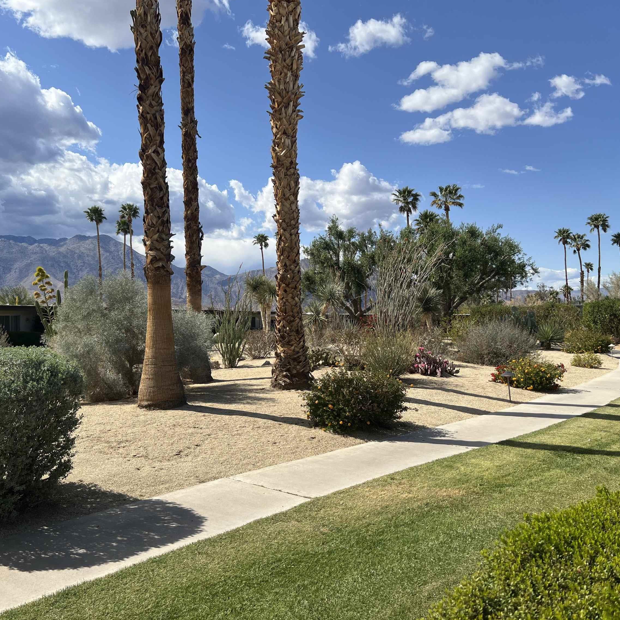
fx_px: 628
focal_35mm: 31
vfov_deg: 52.5
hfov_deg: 52.5
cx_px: 301
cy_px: 311
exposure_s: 1/5587
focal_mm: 5.7
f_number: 1.5
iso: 50
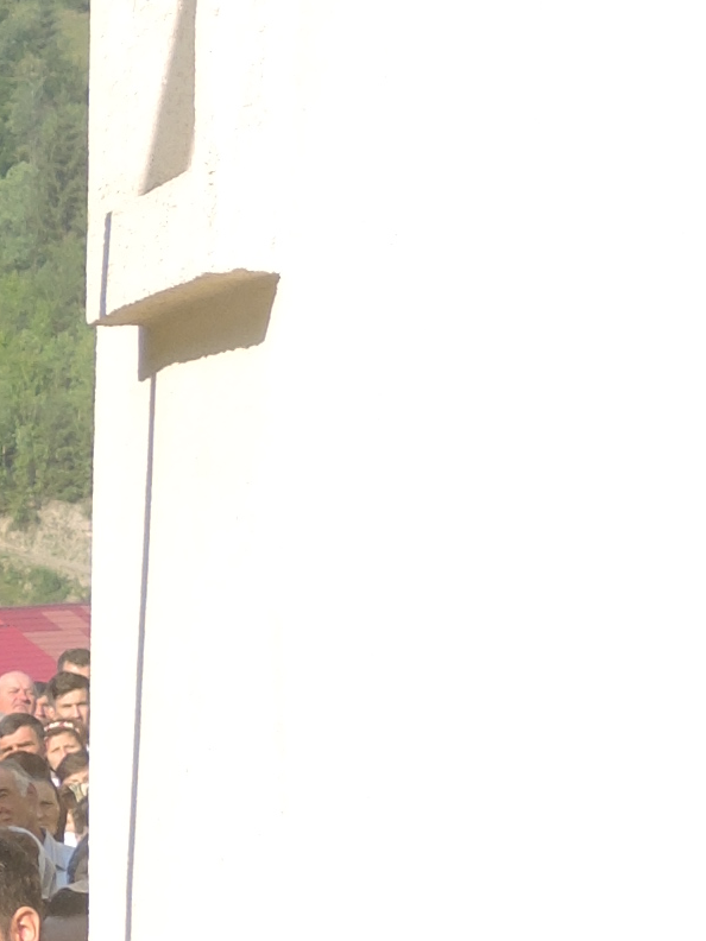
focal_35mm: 192
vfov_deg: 10.2
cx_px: -1044
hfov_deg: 7.2
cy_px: 865
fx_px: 5221
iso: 80
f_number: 2.2
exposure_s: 1/1000
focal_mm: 8.2
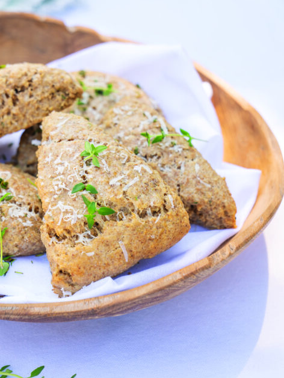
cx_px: 95
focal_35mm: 72
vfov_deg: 27.0
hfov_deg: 20.4
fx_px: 787
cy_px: 191
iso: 100
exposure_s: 1/100
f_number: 5
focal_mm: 46
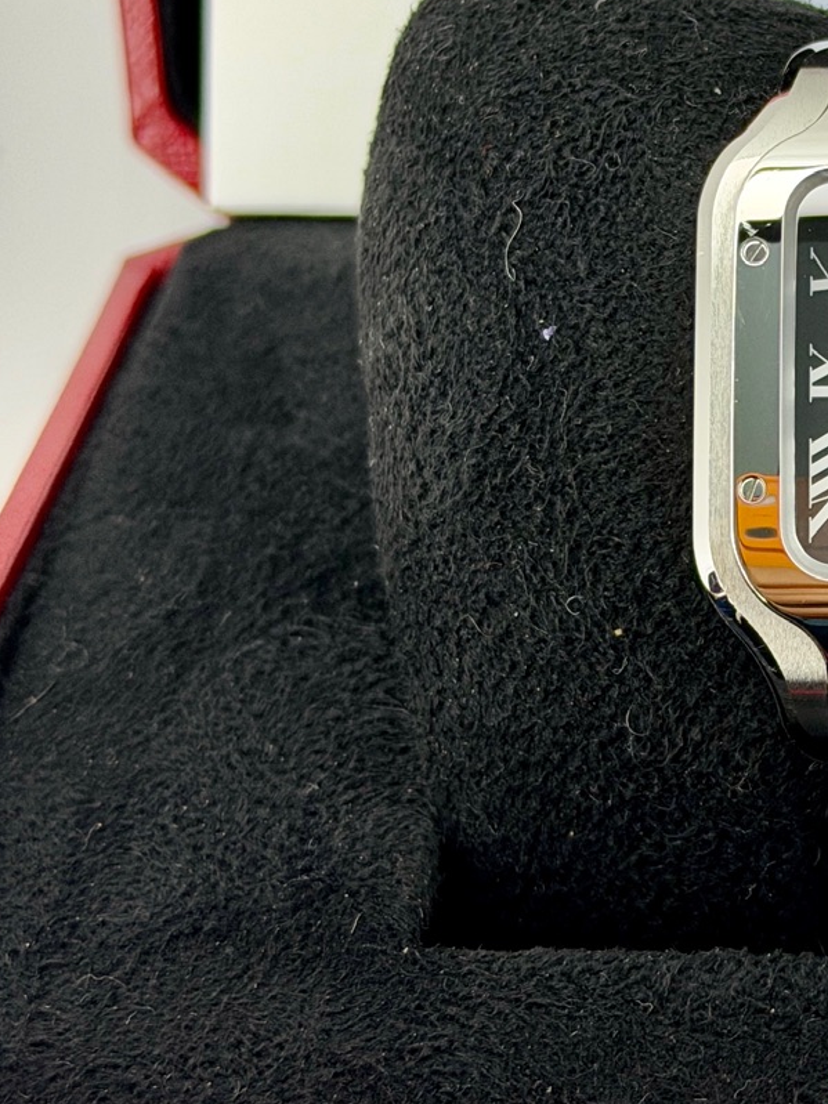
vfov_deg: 16.0
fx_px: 3924
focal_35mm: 123
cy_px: 336
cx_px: 1039
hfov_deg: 11.8
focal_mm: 6.76
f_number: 1.78
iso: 50
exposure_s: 1/132
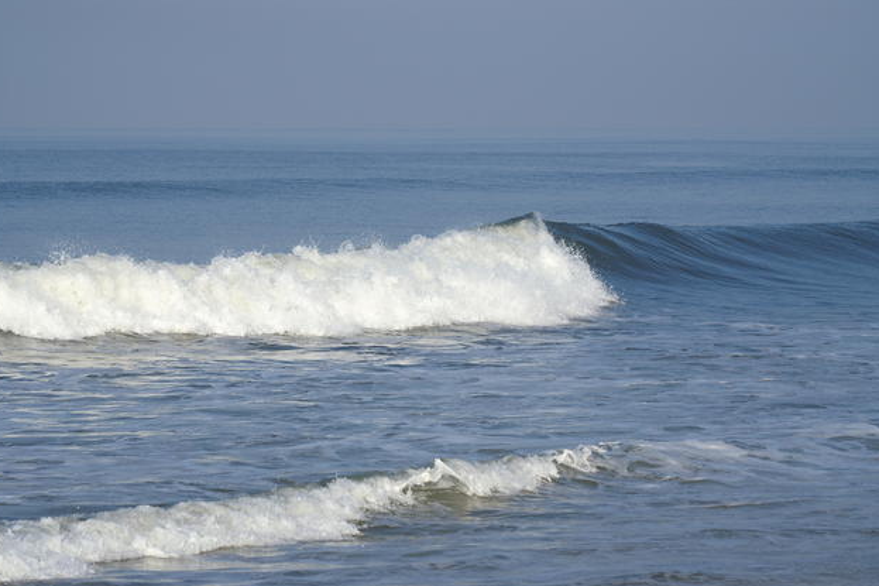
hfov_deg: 13.3
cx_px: 432
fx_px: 3759
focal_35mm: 154
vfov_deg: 8.9
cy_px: 298
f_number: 8
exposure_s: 1/1000
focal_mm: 100
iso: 200
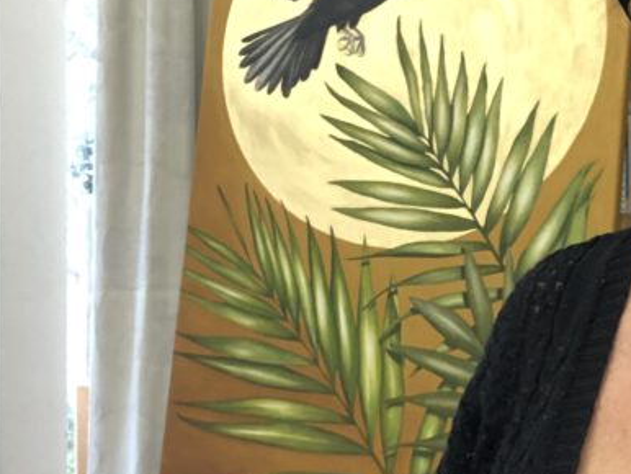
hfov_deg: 22.7
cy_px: 251
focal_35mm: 85
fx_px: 1550
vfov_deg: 17.4
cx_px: 515
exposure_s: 1/50
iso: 125
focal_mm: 2.87
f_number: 2.2
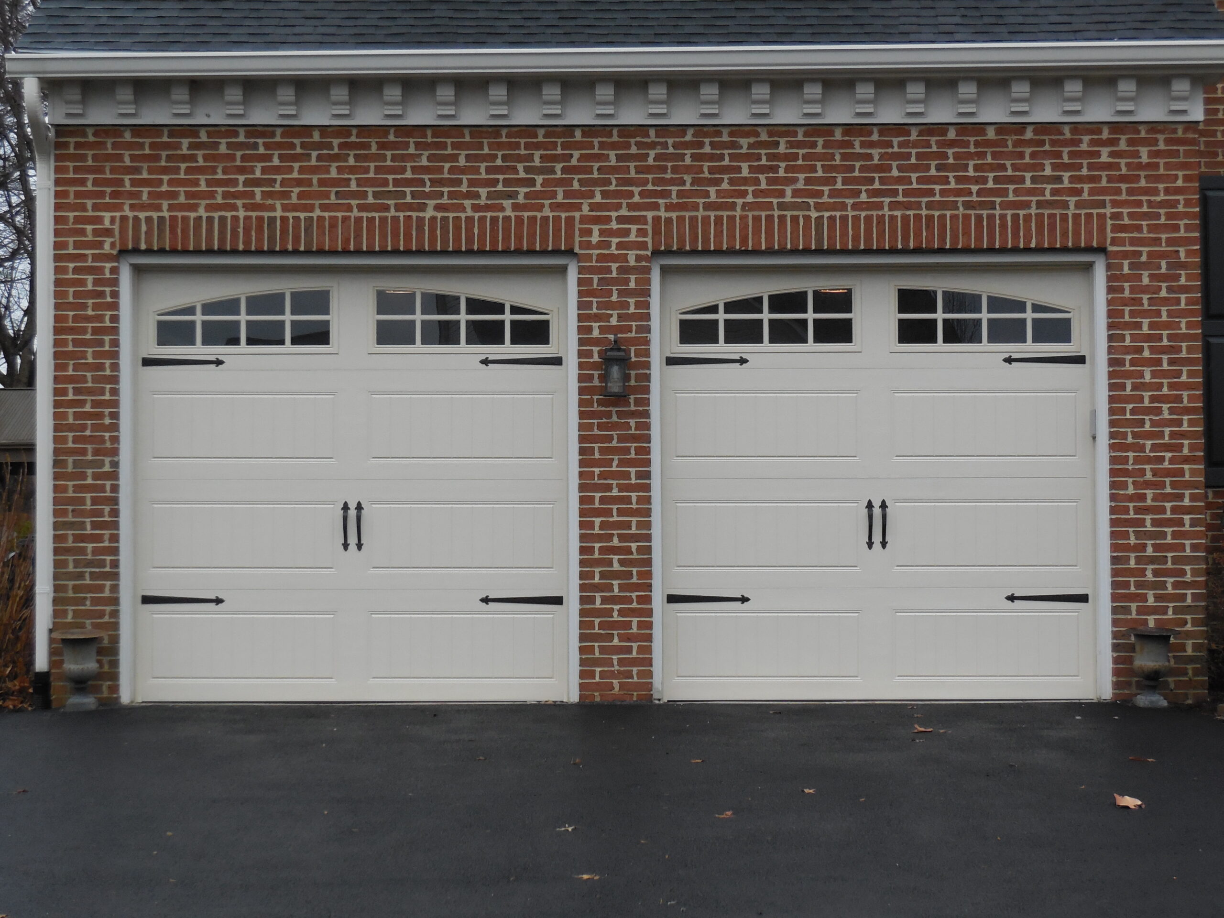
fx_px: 2864
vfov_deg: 18.2
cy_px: 459
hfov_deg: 24.1
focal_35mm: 81
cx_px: 612
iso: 280
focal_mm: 14.5
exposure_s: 1/250
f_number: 4.6
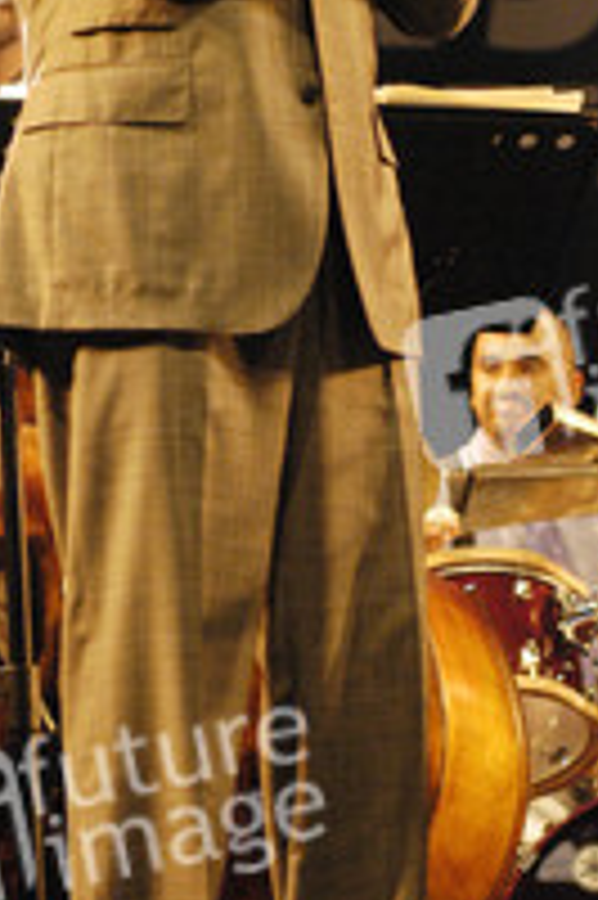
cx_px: 225
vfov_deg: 9.8
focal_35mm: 210
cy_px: 140
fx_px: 5241
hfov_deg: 6.5
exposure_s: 1/180
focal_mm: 70
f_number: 2.8
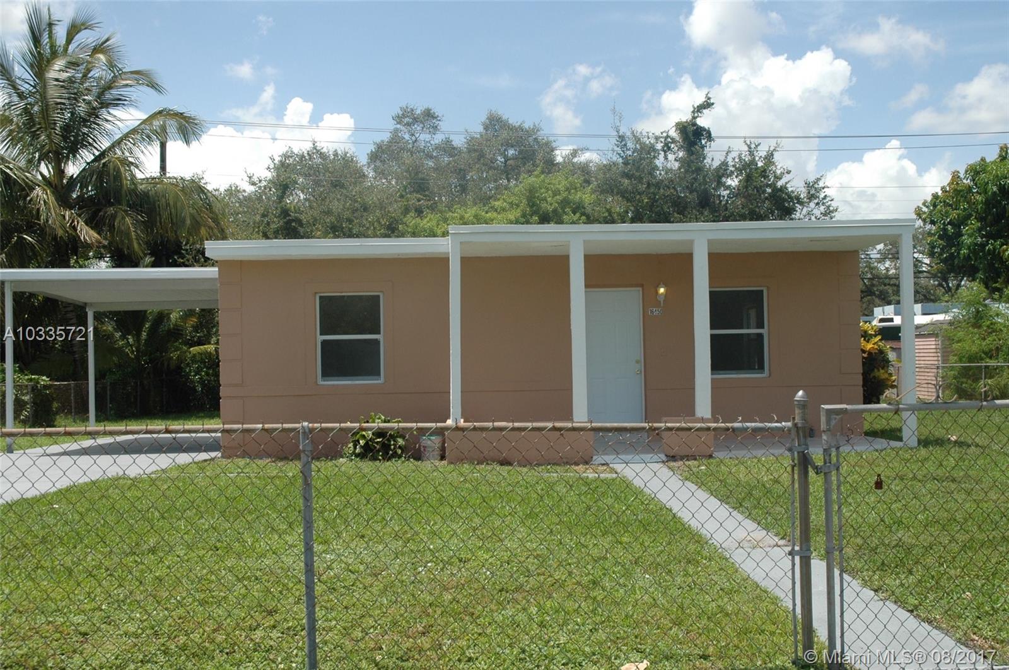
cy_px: 335
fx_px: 1134
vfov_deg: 32.9
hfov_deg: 48.0
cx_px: 504
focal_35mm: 40
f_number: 9
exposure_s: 1/320
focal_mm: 27
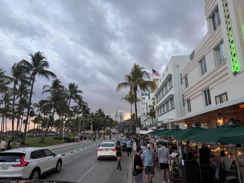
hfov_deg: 71.6
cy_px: 92
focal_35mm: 24
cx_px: 122
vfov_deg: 56.8
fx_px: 169
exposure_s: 1/120
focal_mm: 6.76
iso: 64
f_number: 1.78
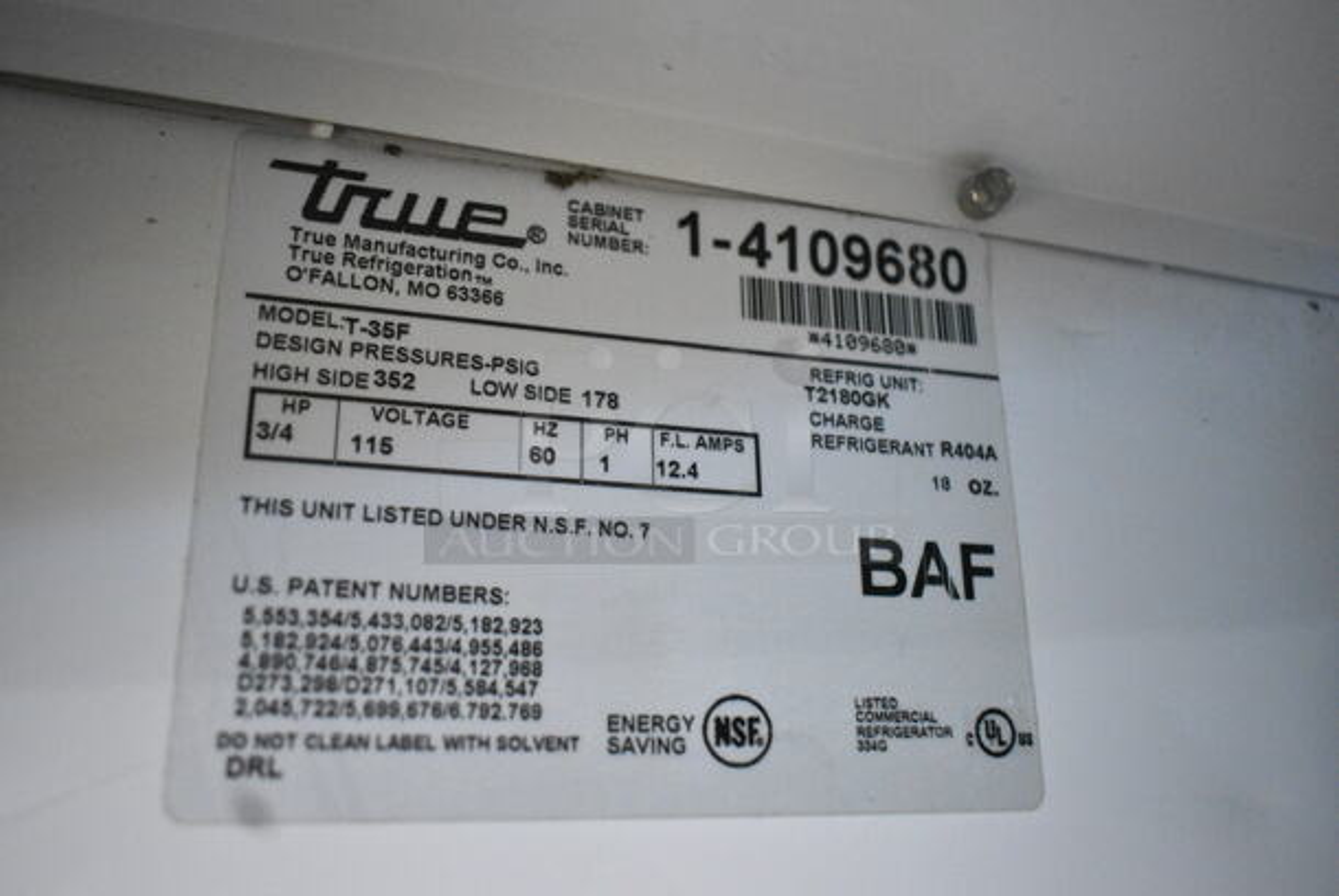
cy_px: 448
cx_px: 670
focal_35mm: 32
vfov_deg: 41.8
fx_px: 1173
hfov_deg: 59.4
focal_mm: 21
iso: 6400
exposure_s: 1/60
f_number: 3.8
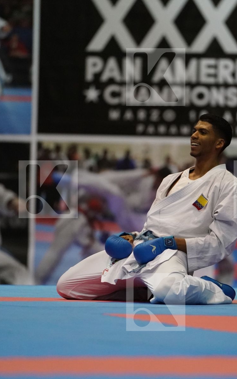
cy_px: 189
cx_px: 156
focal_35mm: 307
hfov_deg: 4.3
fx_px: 3172
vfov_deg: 6.8
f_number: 2.8
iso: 6400
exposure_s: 1/800
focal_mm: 200
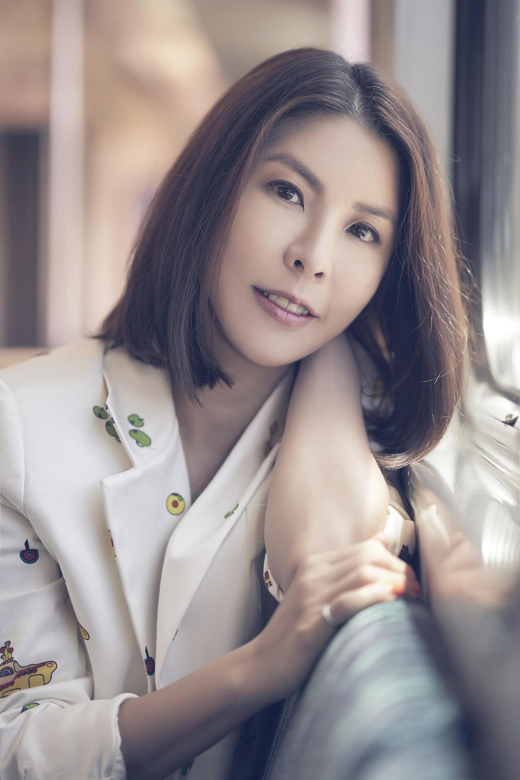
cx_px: 260
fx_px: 1842
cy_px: 390
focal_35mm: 85
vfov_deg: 23.9
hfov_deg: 16.1
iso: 100
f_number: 1.8
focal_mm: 85
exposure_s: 1/320
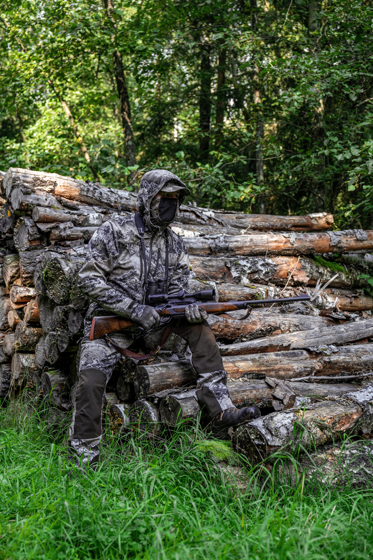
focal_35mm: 47
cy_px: 280
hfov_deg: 28.6
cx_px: 186
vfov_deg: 41.9
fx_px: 730
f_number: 3.6
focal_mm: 47
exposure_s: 1/200
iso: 200
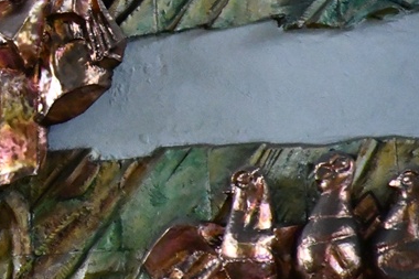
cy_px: -79
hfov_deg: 3.1
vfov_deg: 2.1
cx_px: -189
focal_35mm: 663
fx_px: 7713
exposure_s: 1/125
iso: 12800
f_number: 5.6
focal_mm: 140
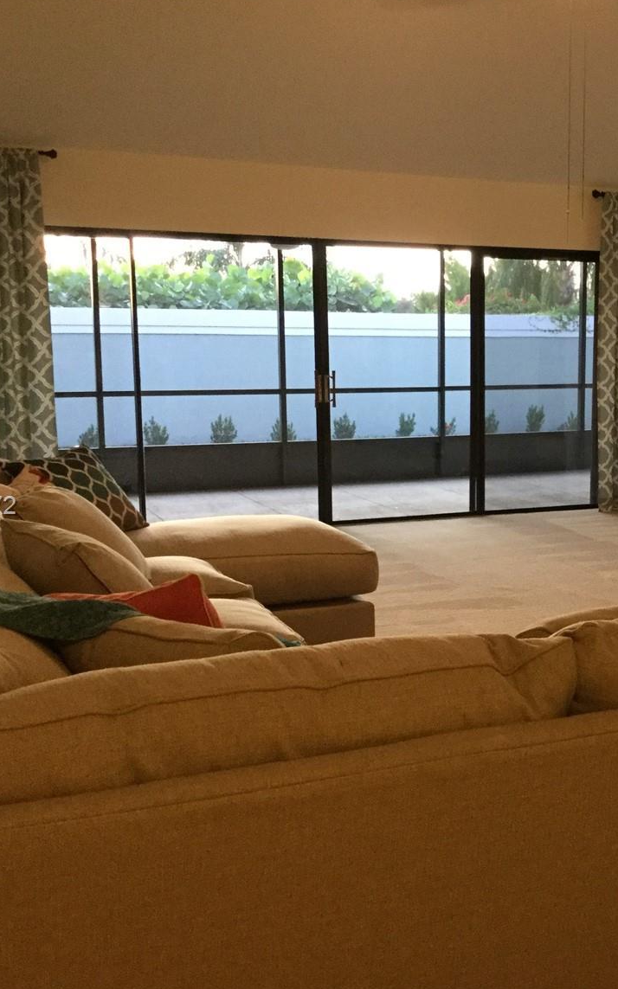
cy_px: 507
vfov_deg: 43.5
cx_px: 577
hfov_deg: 26.8
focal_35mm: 46
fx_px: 1240
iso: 160
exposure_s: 1/30
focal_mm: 3.3
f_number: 2.4
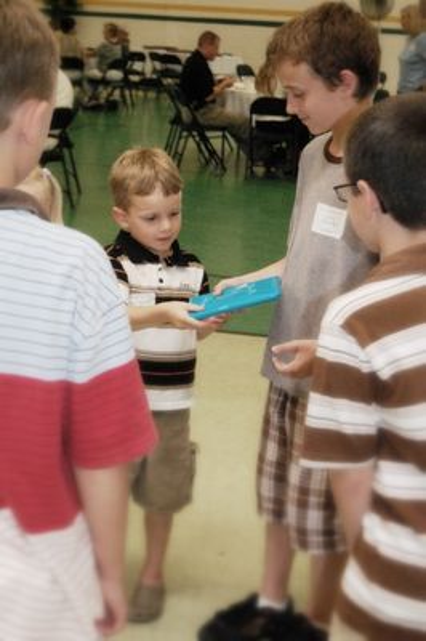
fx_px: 1120
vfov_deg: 31.9
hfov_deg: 21.5
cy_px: 320
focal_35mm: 63
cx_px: 213
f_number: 5.3
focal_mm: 42
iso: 1600
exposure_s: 1/80
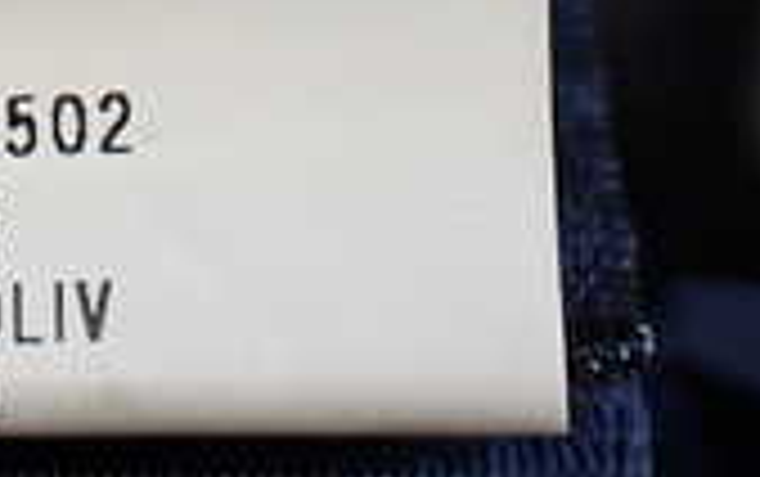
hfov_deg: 18.1
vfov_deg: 11.4
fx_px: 2343
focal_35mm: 113
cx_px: 36
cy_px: -90
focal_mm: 5.4
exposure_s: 1/125
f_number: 2.3
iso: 100
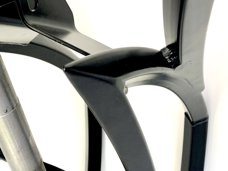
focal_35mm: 52
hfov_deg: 36.2
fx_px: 342
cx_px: 66
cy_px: 71
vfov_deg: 28.0
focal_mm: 3.99
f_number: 1.8
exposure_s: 1/100
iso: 40
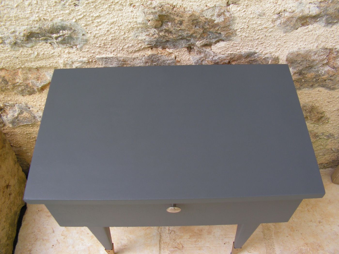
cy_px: 127
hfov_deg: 51.4
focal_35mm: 36
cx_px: 170
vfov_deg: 39.7
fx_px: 353
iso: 64
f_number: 3.2
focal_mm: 6
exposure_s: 1/80
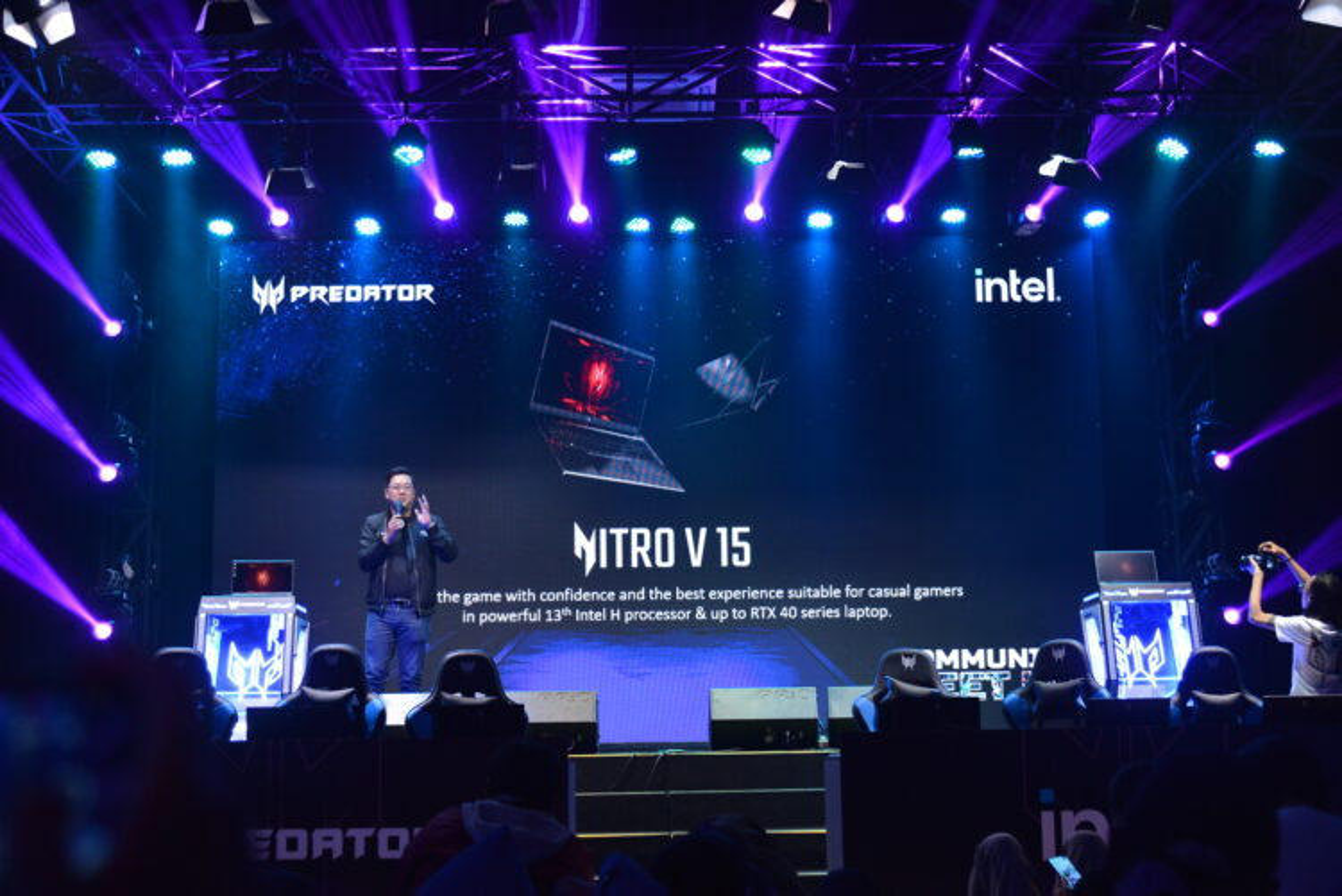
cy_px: 448
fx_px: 1865
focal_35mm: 50
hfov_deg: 39.6
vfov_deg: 27.0
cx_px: 671
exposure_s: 1/160
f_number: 4
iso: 2000
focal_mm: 50
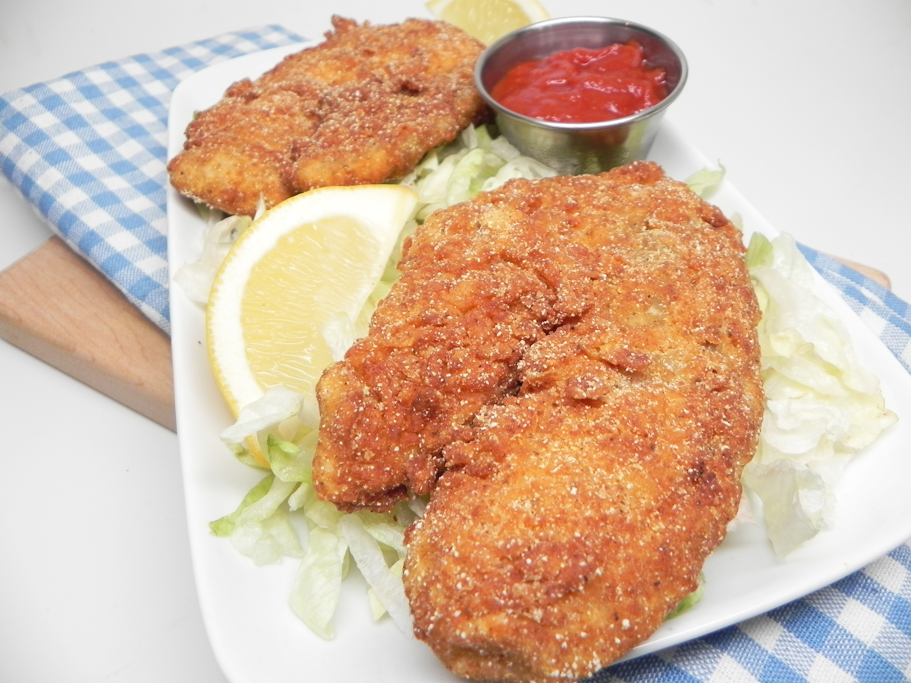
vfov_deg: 53.1
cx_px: 456
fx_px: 684
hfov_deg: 67.3
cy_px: 342
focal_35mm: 26
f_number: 2.8
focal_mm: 4.6
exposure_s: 1/47
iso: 160
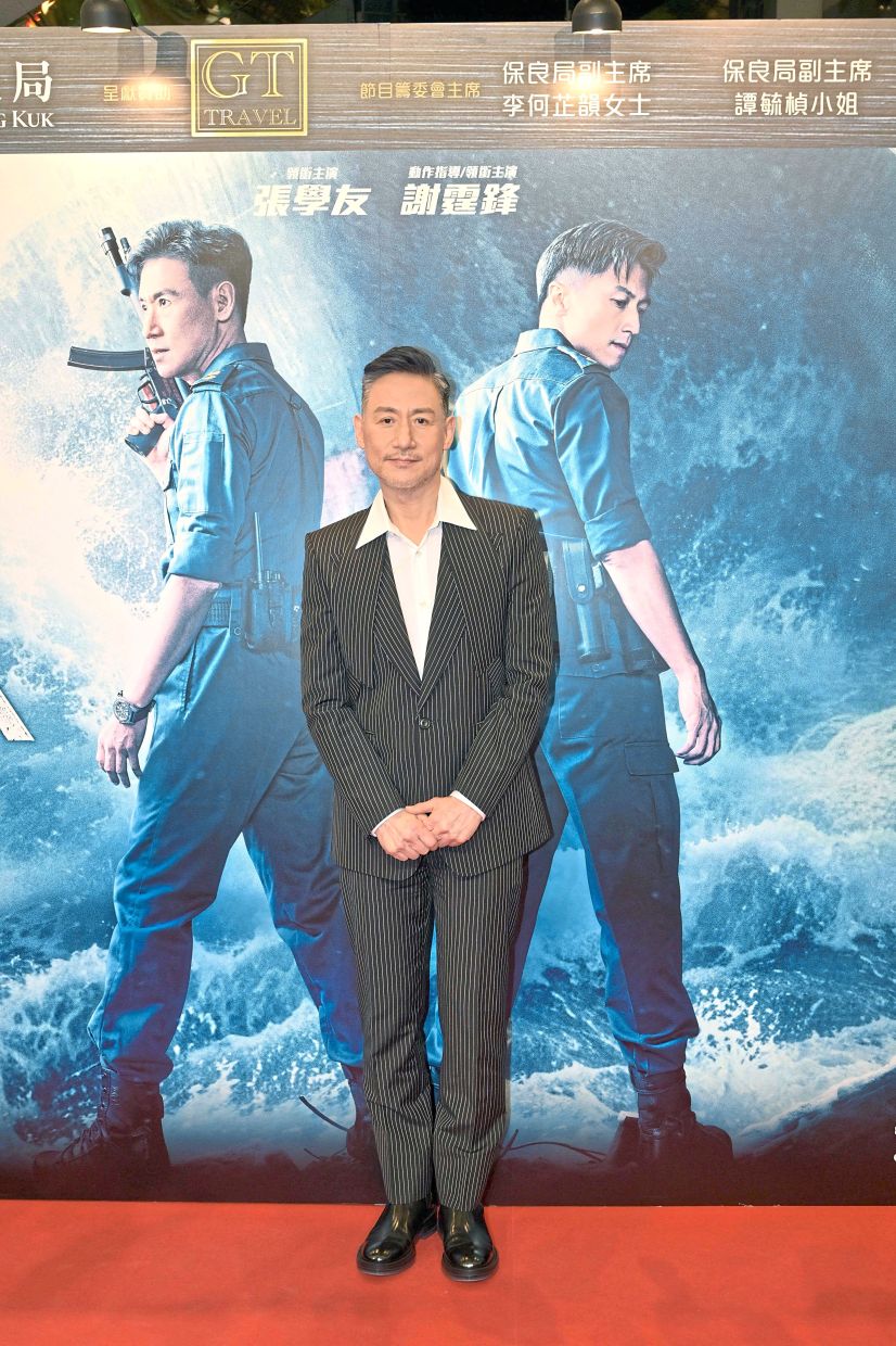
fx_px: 1531
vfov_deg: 47.4
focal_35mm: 41
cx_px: 448
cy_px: 673
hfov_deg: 32.6
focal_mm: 41
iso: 800
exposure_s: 1/60
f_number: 6.3
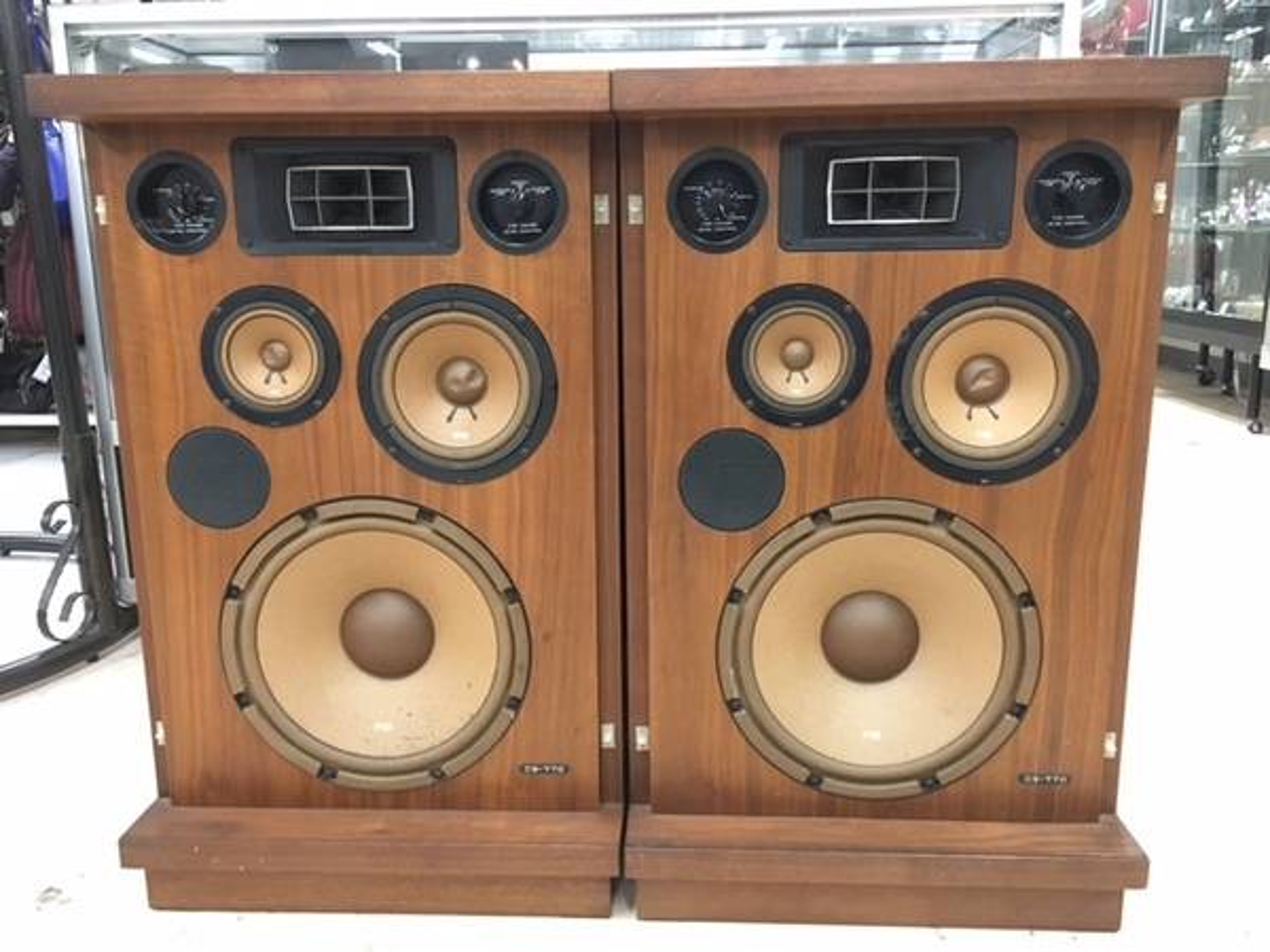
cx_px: 635
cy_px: 476
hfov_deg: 61.7
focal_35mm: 29
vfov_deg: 48.2
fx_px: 1064
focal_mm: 4.15
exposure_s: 1/30
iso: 200
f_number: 2.2
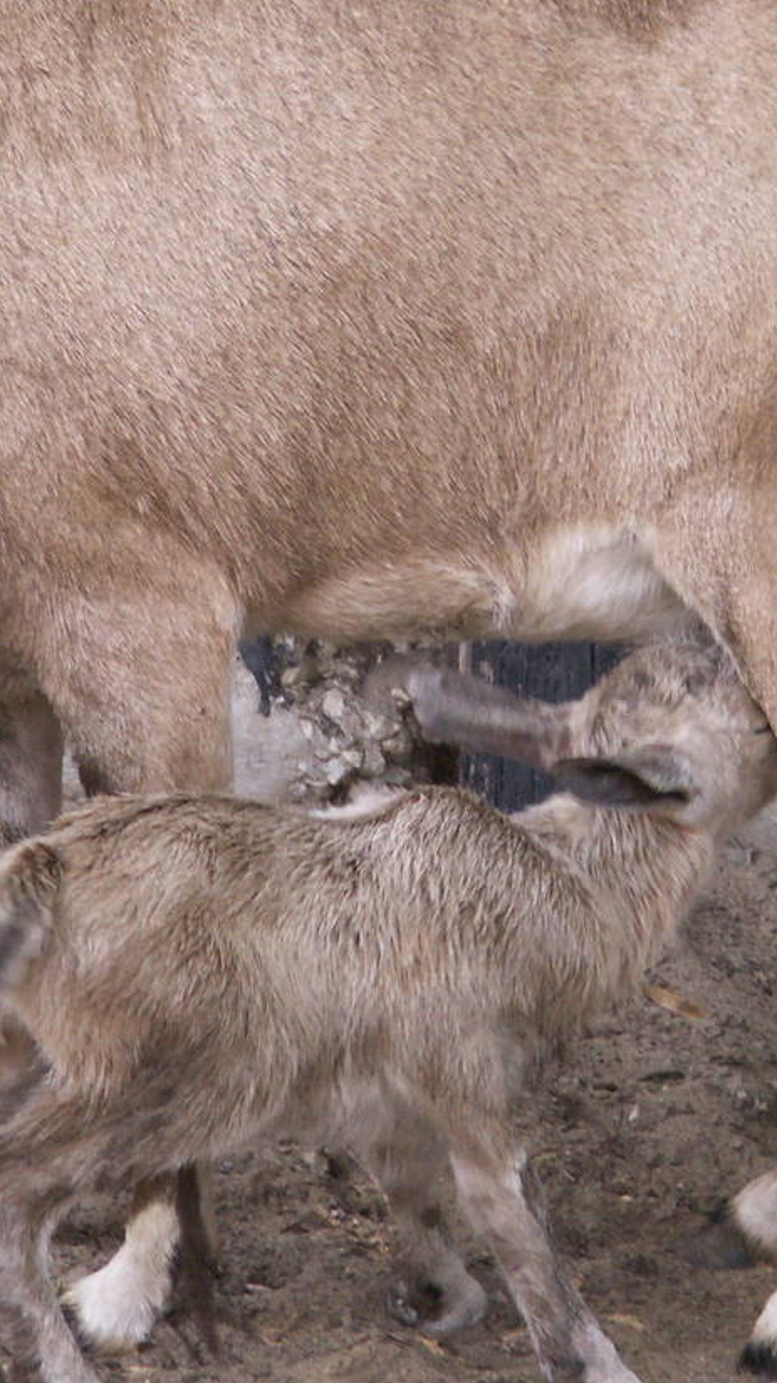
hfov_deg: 3.3
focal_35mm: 364
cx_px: 421
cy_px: 700
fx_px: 13343
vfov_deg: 5.9
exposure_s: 1/40
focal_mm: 28.14
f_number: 4
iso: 80
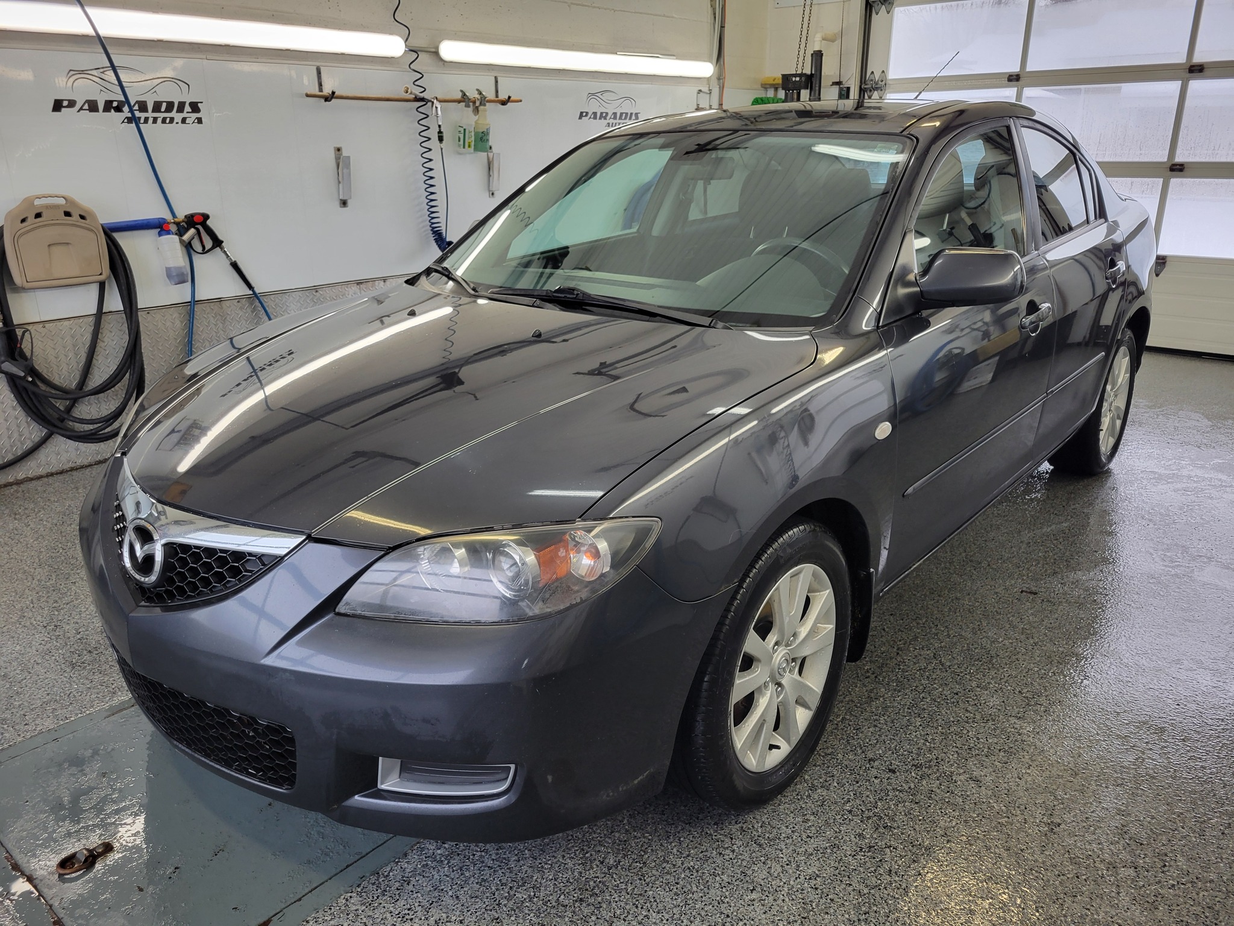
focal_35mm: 26
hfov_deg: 67.3
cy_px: 463
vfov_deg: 53.1
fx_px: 927
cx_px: 617
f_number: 1.8
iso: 80
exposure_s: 1/120
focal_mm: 5.4
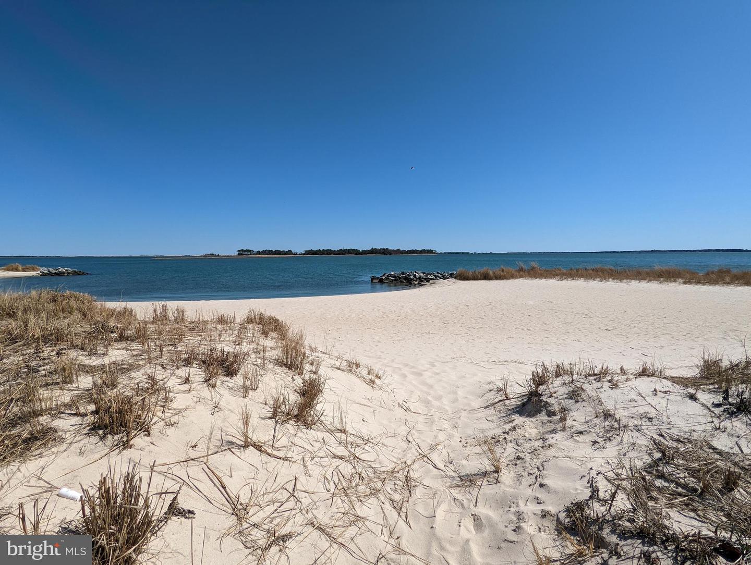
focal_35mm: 16
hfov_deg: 94.4
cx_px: 376
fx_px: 348
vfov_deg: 78.2
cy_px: 282
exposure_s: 1/2326
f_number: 2.2
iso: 50
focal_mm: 2.35
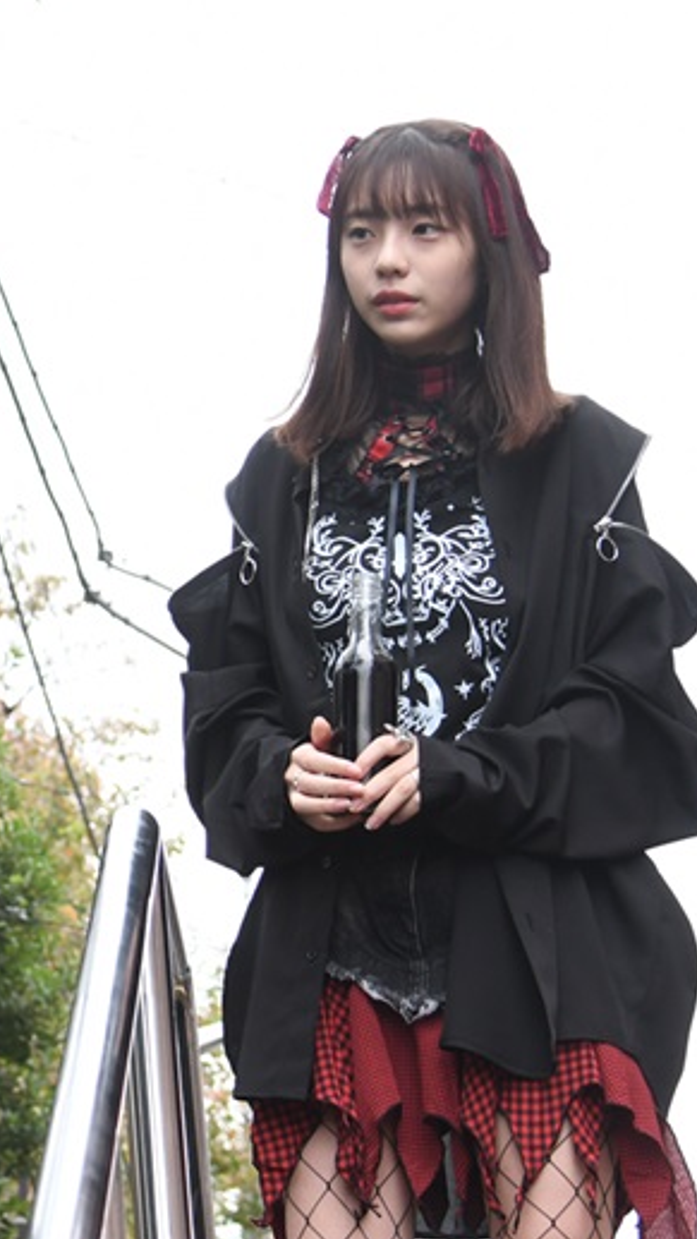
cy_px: 597
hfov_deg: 8.1
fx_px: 4893
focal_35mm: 149
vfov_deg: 14.4
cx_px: -144
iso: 800
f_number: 5.6
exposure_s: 1/200
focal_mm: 56
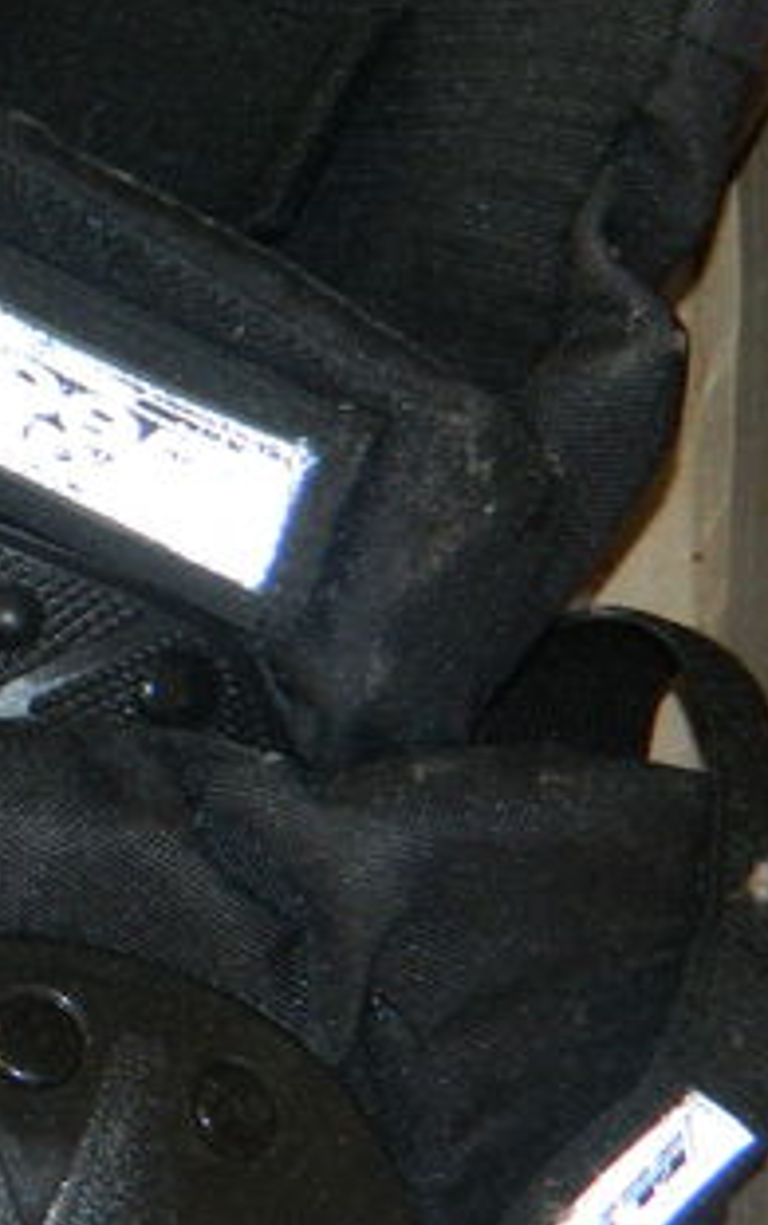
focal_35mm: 194
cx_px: -906
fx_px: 6482
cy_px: 260
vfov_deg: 10.8
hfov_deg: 6.5
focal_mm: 10.2
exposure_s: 1/50
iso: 200
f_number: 3.8
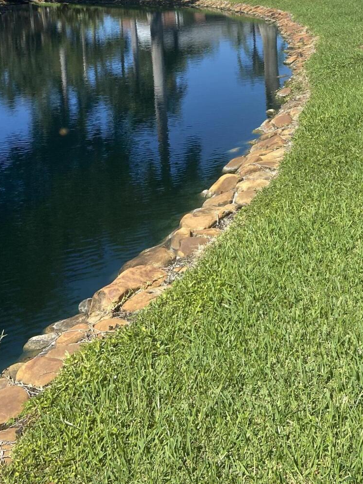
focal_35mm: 52
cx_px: 275
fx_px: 727
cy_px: 14
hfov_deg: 27.6
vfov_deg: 34.0
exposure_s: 1/2358
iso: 32
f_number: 1.8
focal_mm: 4.25
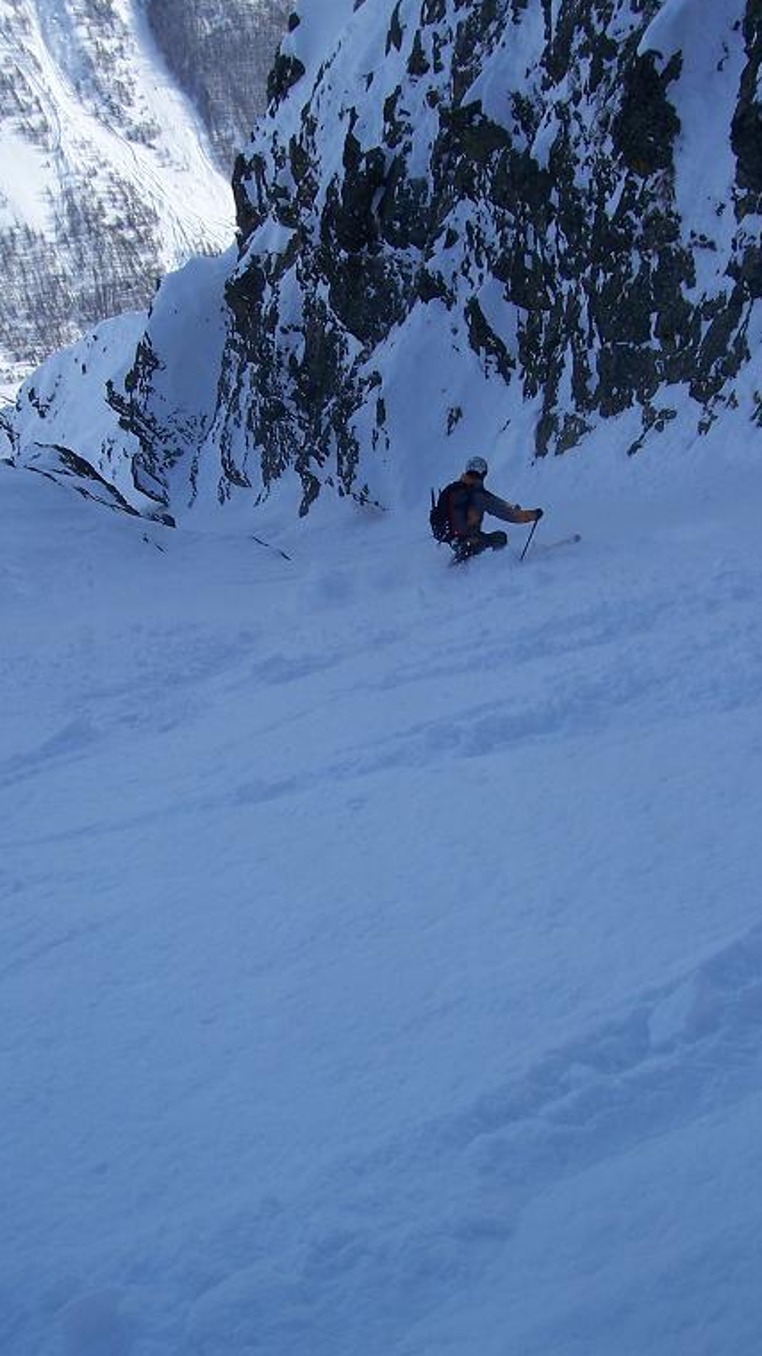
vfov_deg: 55.3
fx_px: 1294
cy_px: 673
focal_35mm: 36
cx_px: 368
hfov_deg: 32.8
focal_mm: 5.6
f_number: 5.6
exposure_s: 1/500
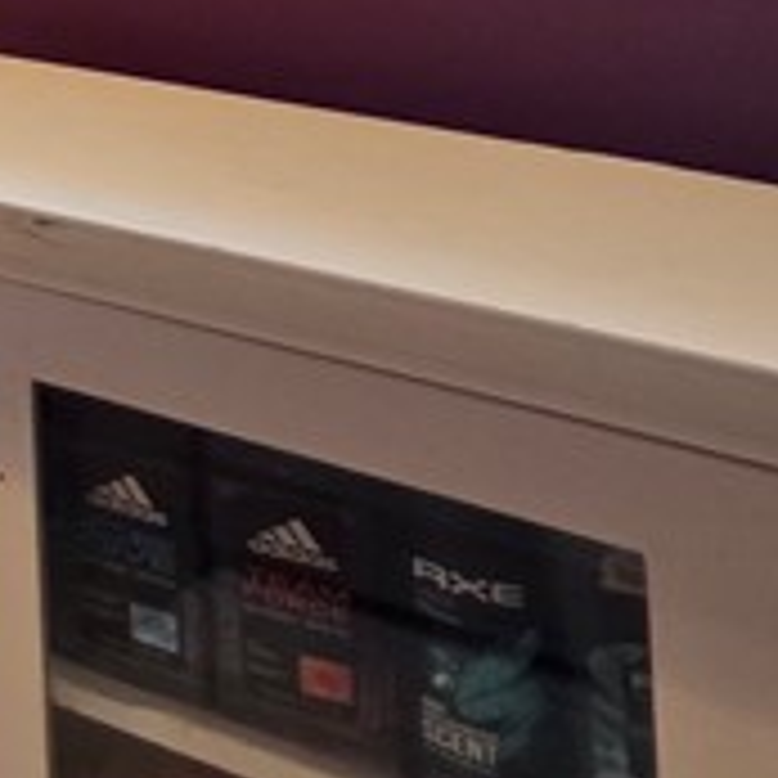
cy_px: -513
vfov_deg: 20.2
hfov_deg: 12.2
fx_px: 1729
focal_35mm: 68
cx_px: -1444
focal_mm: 2.2
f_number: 1.9
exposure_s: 1/60
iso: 160
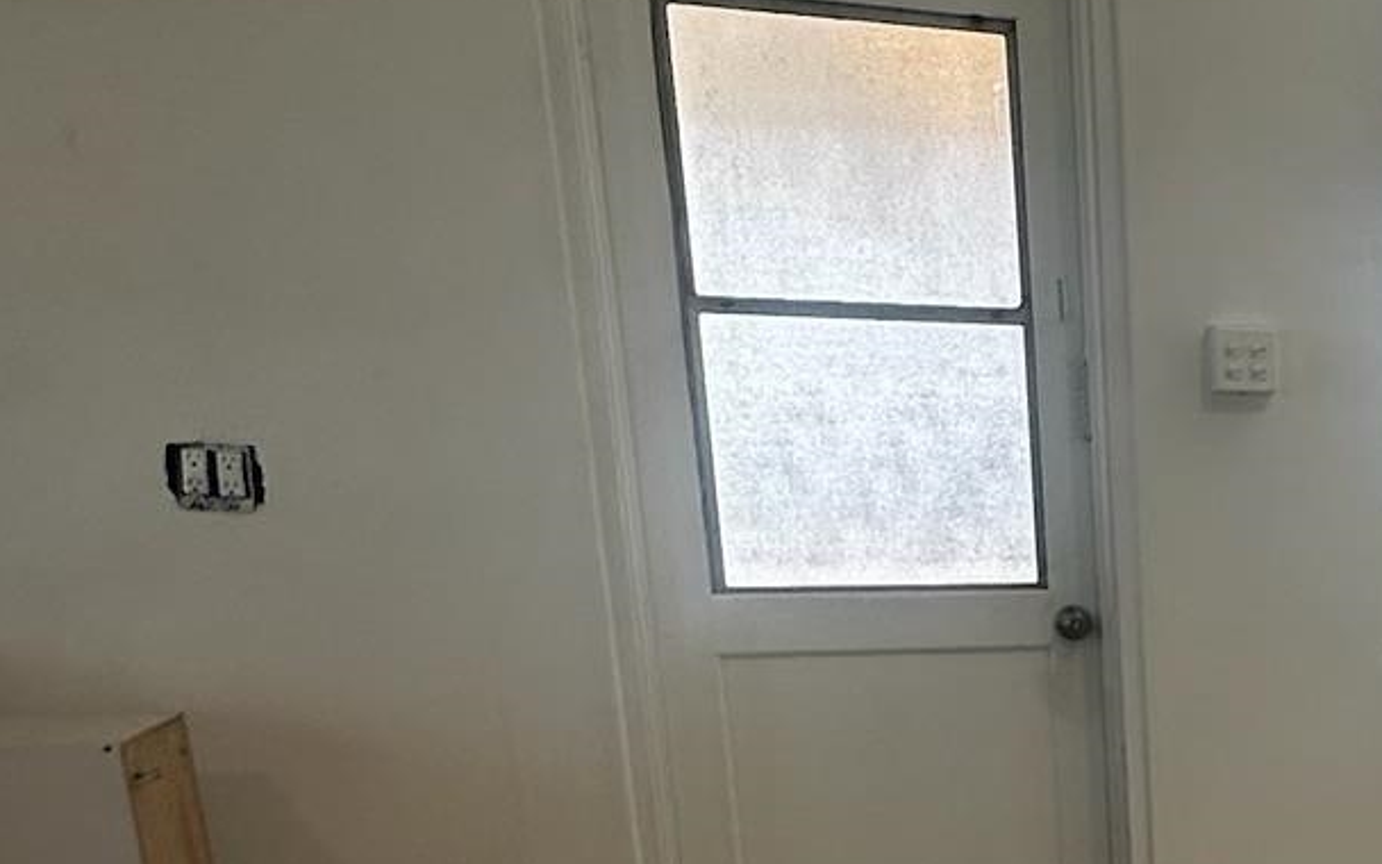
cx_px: 1593
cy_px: 948
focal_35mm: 50
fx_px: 1883
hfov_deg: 33.8
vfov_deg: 24.2
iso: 40
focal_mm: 2.22
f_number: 2.2
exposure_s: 1/107
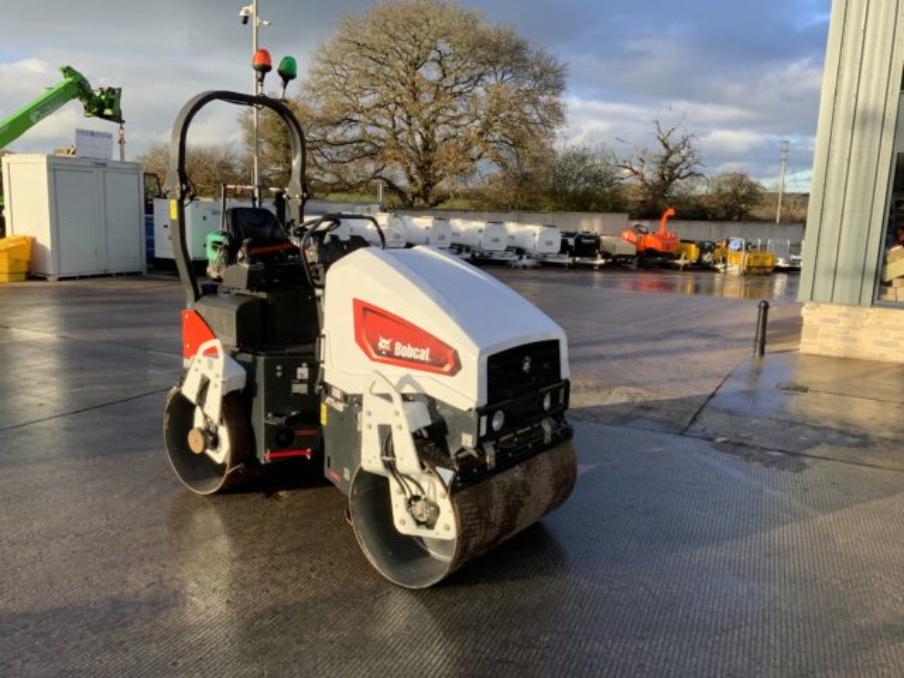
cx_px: 452
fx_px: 757
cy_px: 339
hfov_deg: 61.7
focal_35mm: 29
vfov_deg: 48.2
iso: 16
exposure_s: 1/545
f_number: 1.8
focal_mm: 3
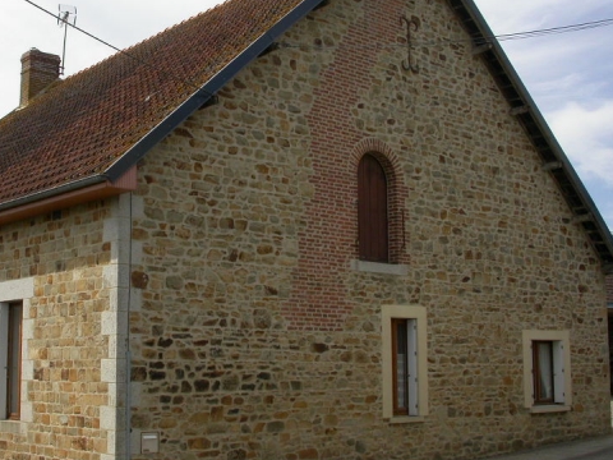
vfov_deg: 27.0
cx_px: 208
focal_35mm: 54
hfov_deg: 35.2
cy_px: 188
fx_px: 956
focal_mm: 7.85
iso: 100
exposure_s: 1/356
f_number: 7.5
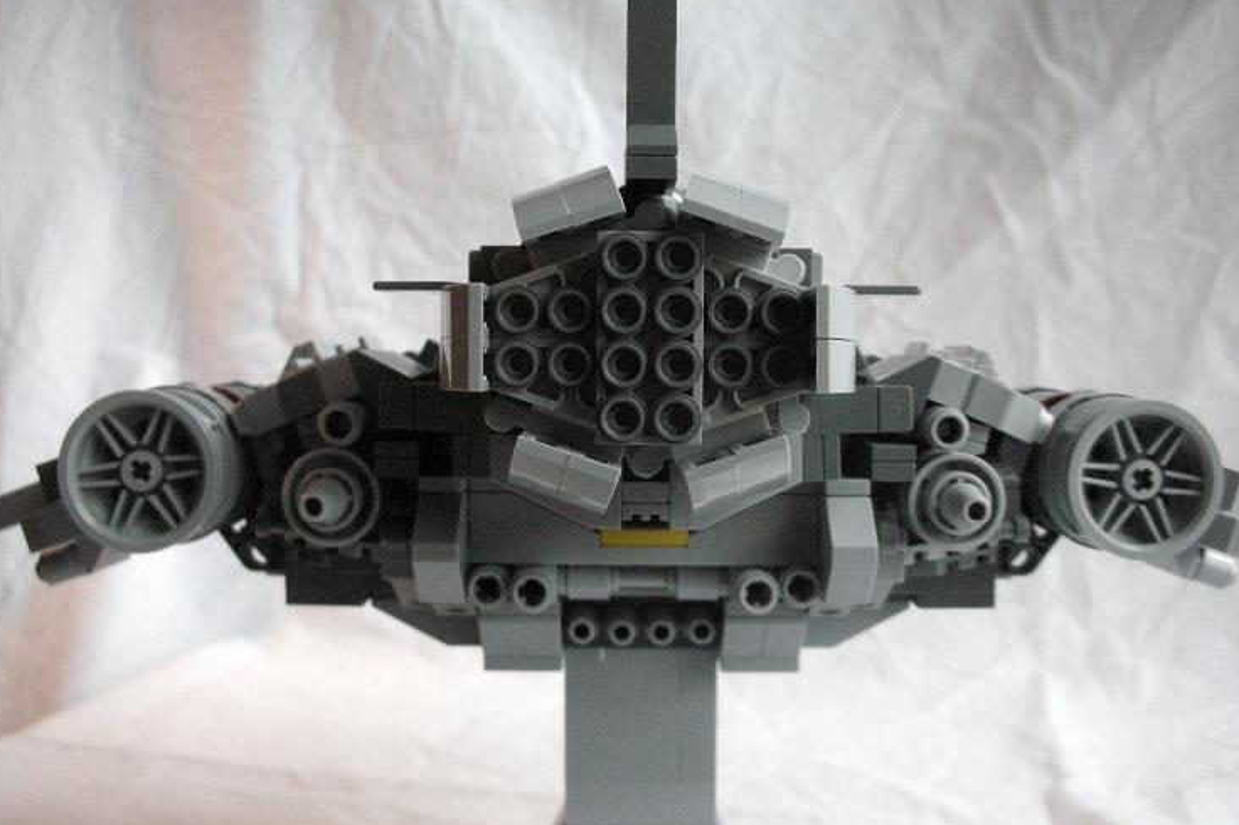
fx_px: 1307
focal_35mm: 38
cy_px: 414
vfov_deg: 35.0
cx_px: 635
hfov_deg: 50.7
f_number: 2.8
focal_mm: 5.8
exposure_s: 1/127
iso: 336
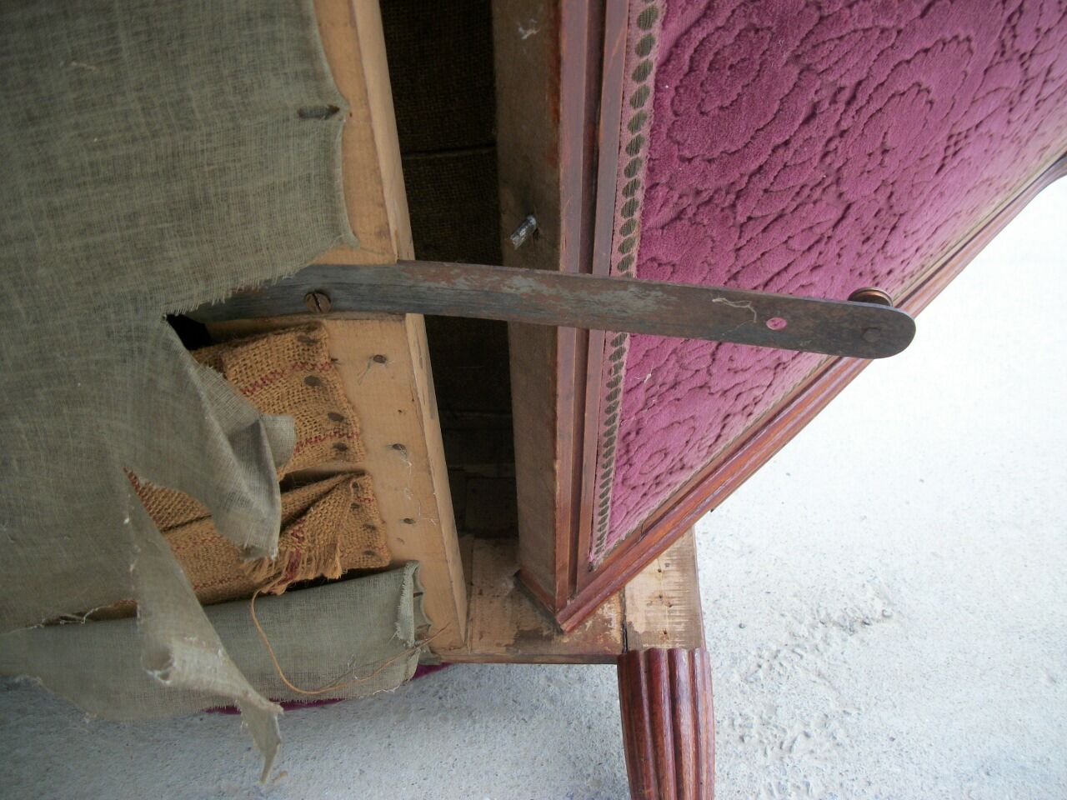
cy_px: 400
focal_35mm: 32
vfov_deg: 44.2
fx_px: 986
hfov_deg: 56.8
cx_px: 534
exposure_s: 1/250
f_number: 2.9
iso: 80
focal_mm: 5.7
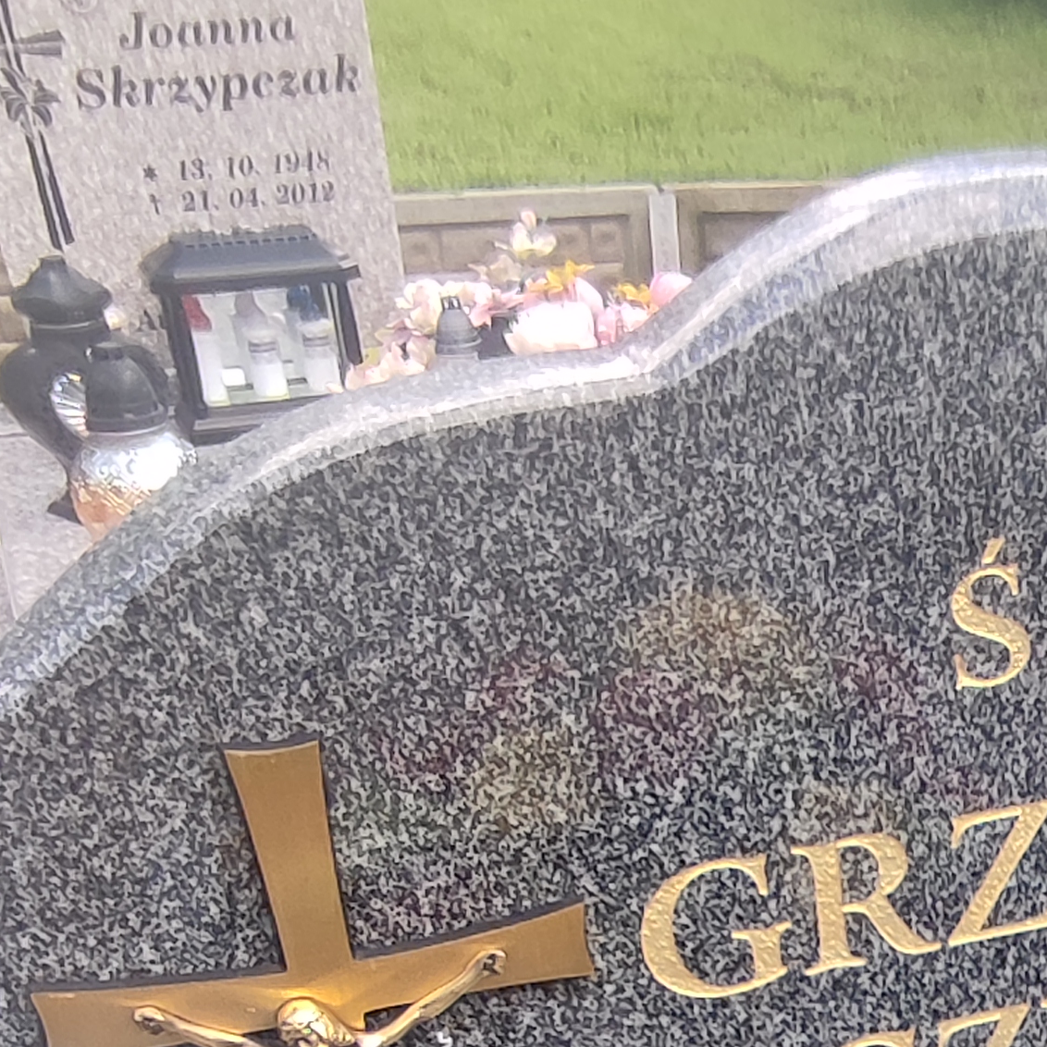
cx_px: 1103
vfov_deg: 31.7
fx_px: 1403
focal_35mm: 41
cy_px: 1352
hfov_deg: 35.9
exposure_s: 1/130
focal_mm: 1.65
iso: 50
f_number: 2.2
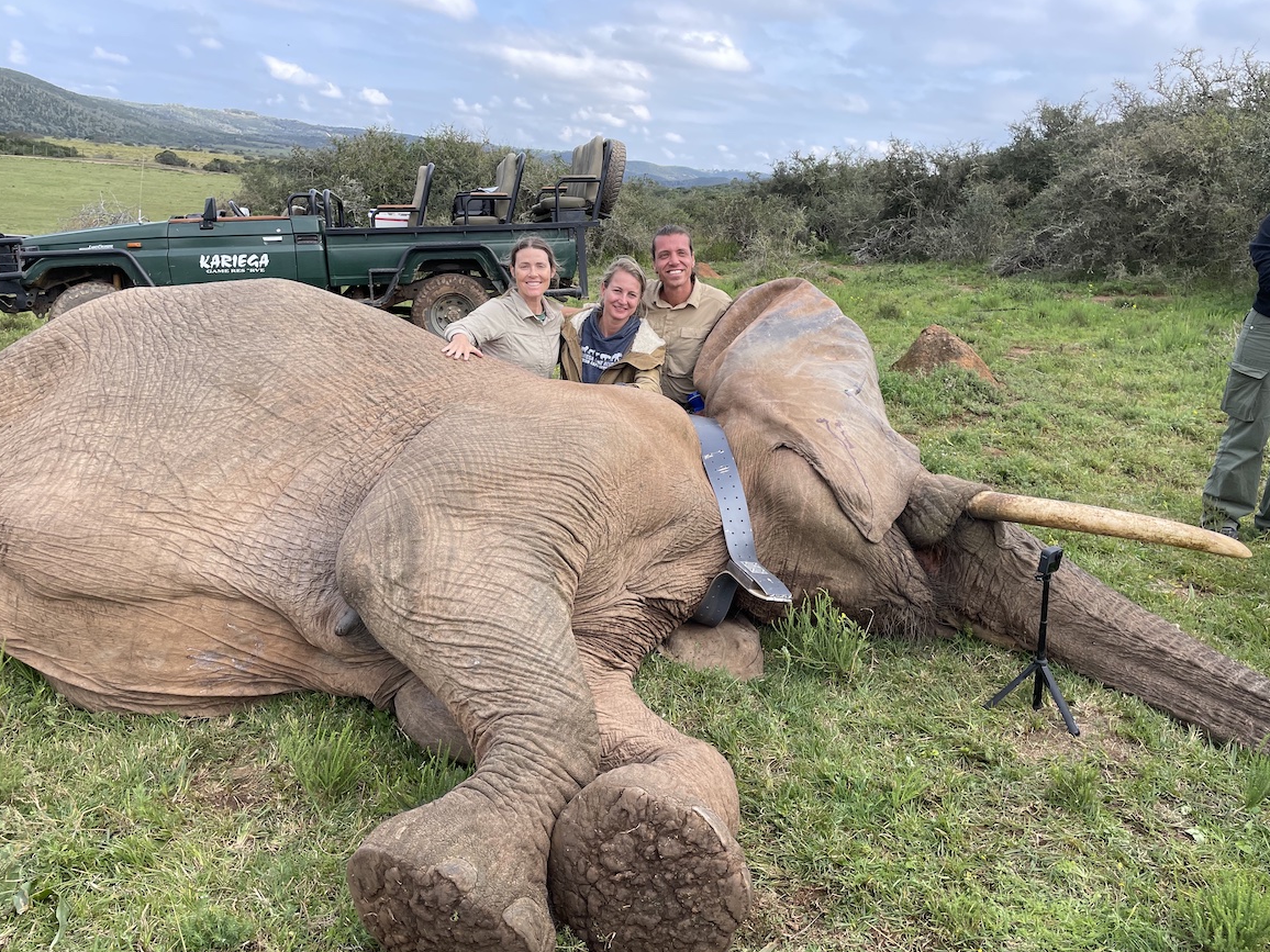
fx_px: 991
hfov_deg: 65.3
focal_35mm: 27
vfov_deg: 51.3
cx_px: 631
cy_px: 490
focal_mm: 4.2
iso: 32
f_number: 1.6
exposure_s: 1/988
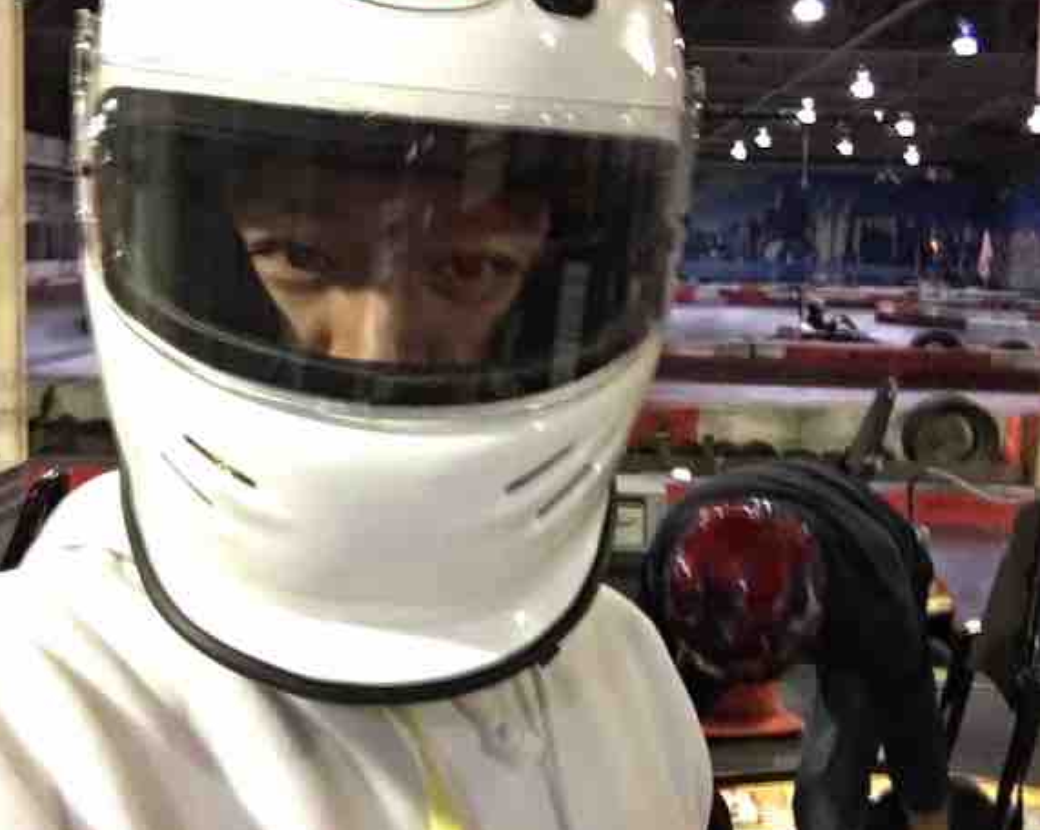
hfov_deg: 44.8
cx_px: 514
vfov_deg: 36.4
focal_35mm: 41
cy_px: 392
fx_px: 1261
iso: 320
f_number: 2.2
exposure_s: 1/30
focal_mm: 2.65
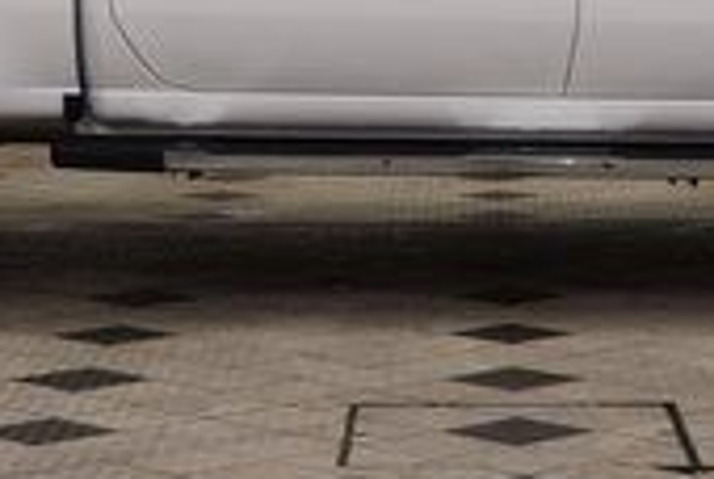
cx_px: 433
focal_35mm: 158
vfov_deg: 8.6
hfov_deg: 13.0
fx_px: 3139
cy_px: -120
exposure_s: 1/30
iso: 400
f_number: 7.1
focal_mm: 28
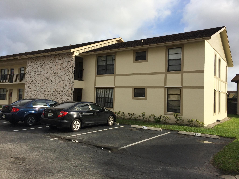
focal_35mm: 29
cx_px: 120
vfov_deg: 48.2
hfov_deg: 61.7
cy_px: 90
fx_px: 200
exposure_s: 1/2283
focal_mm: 4.15
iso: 32
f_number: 2.2
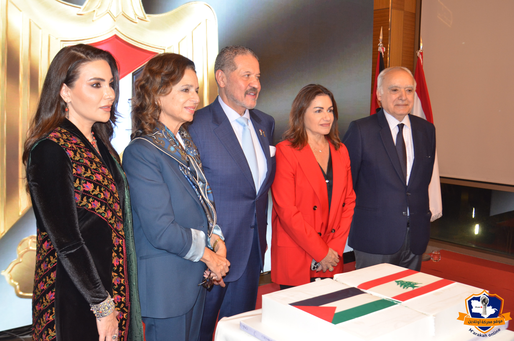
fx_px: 513
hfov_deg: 53.2
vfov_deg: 36.7
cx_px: 257
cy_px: 170
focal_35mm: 36
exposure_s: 1/60
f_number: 4
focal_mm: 24
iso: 800
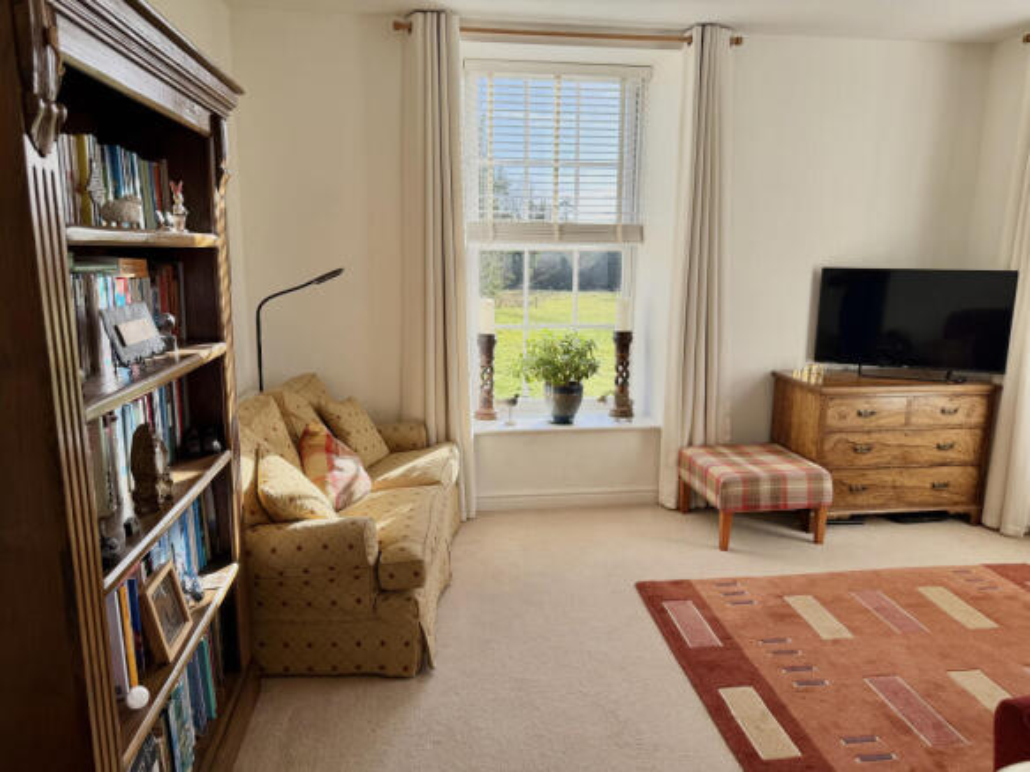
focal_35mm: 24
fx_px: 714
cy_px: 386
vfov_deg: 56.8
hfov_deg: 71.6
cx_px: 515
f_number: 1.78
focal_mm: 6.76
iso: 80
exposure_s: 1/780
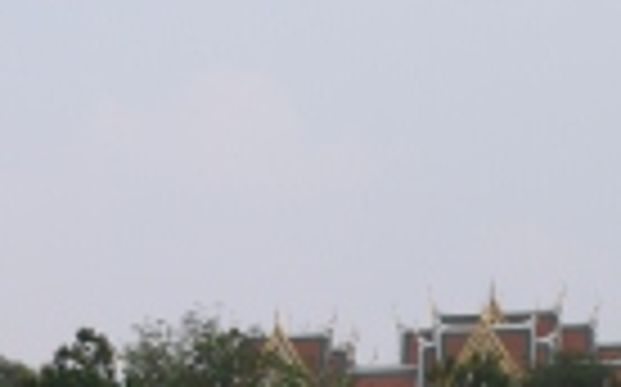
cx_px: -310
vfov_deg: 8.2
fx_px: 2672
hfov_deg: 12.6
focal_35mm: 158
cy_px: 369
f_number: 10
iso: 160
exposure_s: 1/400
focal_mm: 23
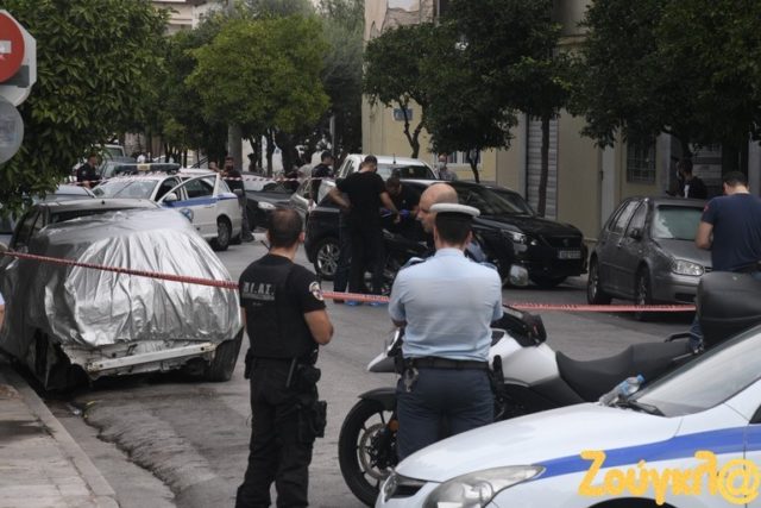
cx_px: 380
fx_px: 3044
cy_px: 254
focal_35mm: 144
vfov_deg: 9.5
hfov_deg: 14.2
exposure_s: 1/200
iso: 800
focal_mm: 120
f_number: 11
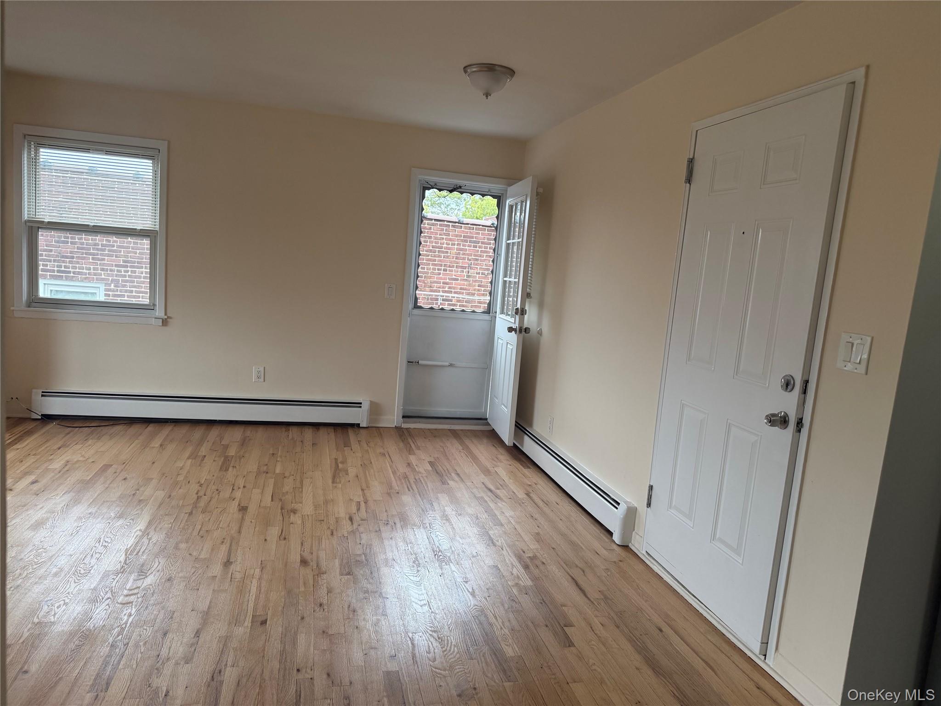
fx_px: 652
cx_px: 470
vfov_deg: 56.8
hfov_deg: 71.6
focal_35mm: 24
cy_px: 353
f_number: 1.78
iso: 160
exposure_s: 1/134
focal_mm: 6.76
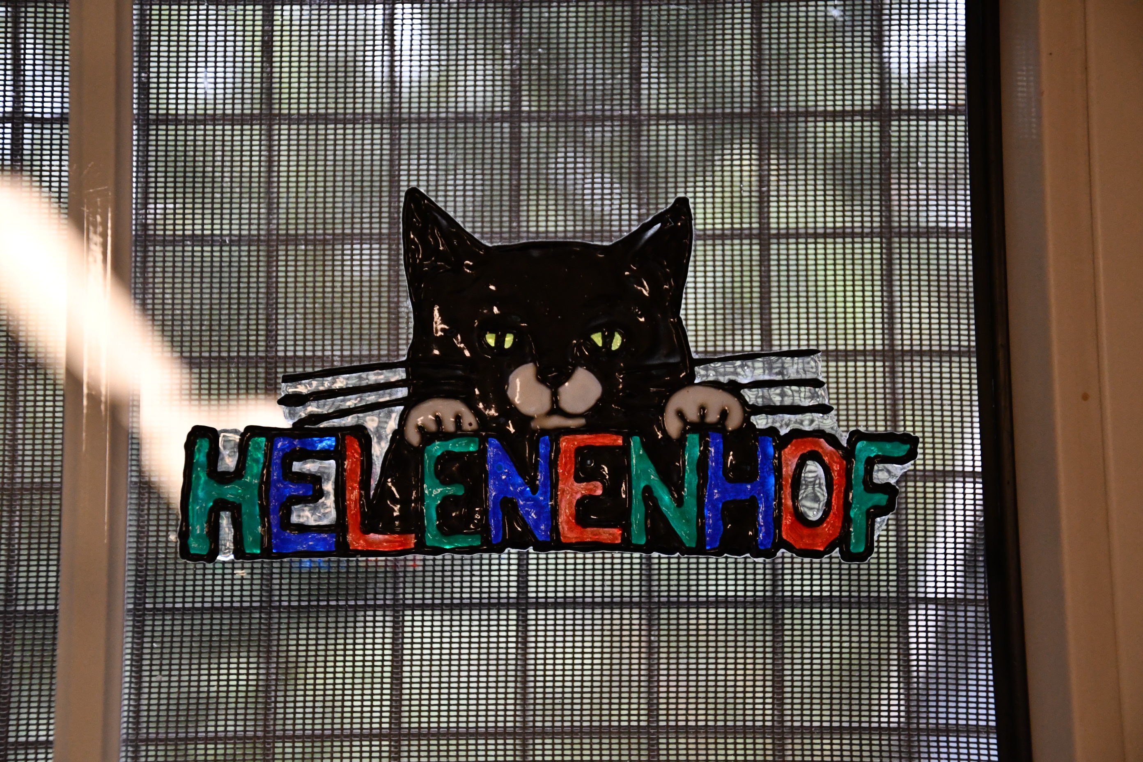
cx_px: 572
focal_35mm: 105
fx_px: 3333
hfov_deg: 19.5
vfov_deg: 13.0
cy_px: 381
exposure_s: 1/80
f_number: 5.3
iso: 3200
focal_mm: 70
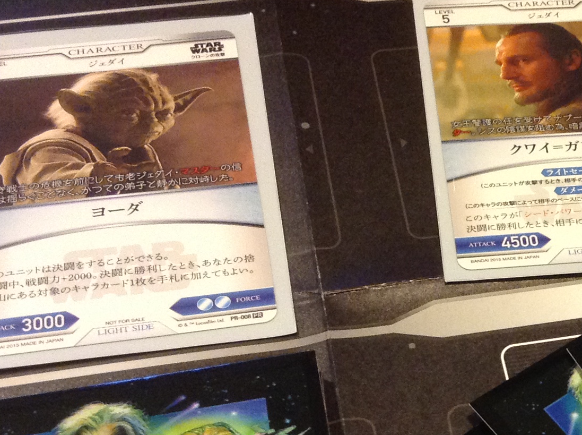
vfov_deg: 18.5
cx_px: 590
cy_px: 406
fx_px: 1309
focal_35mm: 78
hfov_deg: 23.9
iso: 160
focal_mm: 3.3
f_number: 2.4
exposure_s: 1/24
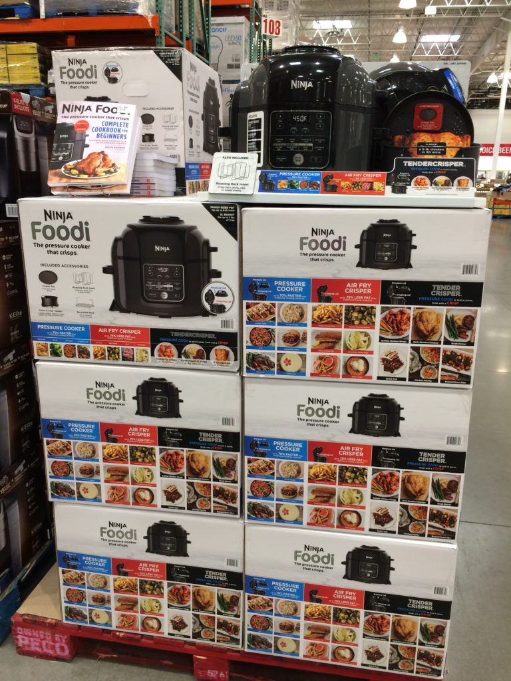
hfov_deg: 48.2
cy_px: 340
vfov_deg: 61.7
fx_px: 571
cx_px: 256
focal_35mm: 29
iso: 64
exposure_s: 1/30
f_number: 2.2
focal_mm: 4.15
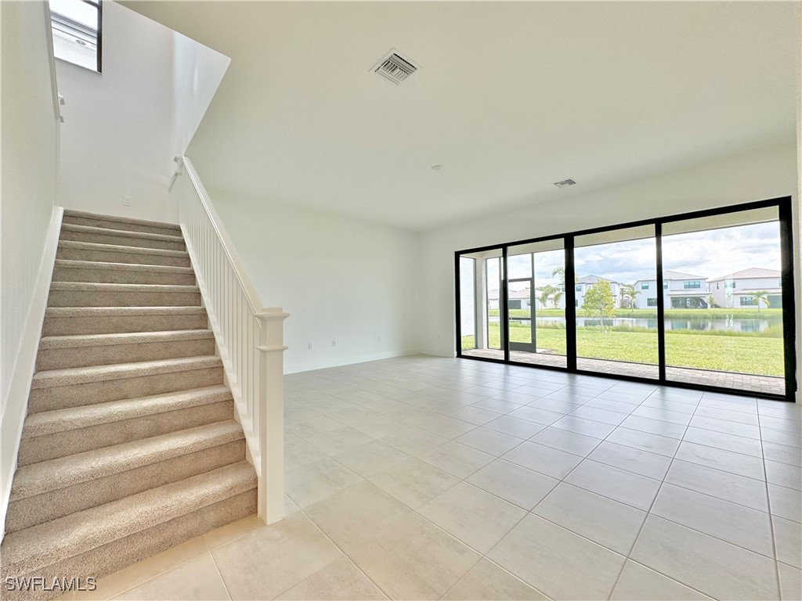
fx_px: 324
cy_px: 300
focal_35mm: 14
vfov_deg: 85.7
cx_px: 401
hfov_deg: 102.1
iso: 40
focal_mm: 2.22
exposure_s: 1/120
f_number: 2.2
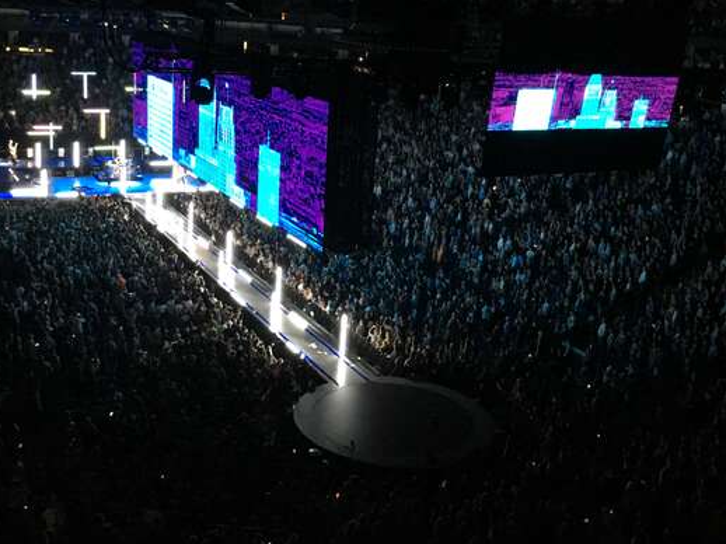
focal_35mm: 43
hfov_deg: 43.9
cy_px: 222
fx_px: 901
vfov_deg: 33.5
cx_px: 349
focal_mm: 4.15
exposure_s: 1/15
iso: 500
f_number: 2.2
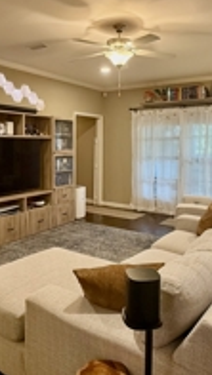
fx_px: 309
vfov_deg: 62.2
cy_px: 154
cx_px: 97
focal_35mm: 31
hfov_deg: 37.8
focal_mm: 2.22
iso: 320
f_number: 2.2
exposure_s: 1/60
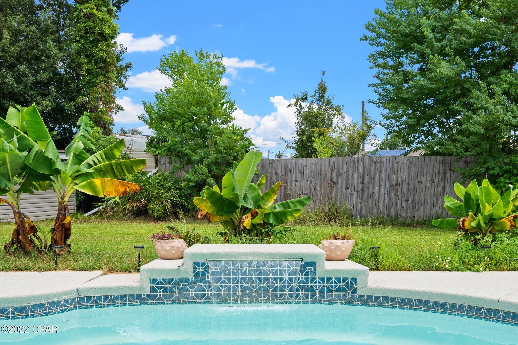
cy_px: 172
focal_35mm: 36
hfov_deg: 53.1
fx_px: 518
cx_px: 259
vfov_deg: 36.9
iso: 500
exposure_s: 1/640
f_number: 10
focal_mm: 24
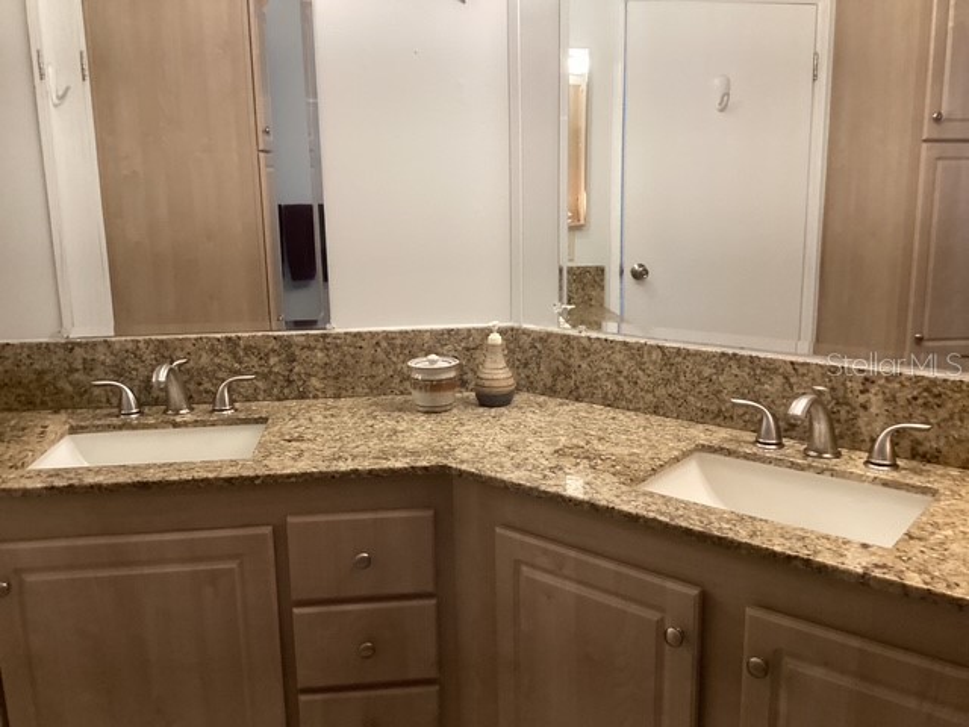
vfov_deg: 45.4
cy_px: 364
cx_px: 484
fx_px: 868
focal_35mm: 31
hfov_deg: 58.4
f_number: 2.4
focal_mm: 3.3
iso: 320
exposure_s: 1/50
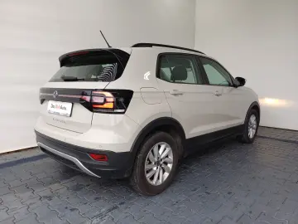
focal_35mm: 25
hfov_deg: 69.4
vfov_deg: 54.9
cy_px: 112
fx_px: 215
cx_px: 149
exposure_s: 1/121
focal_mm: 4.65
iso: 50
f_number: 1.8
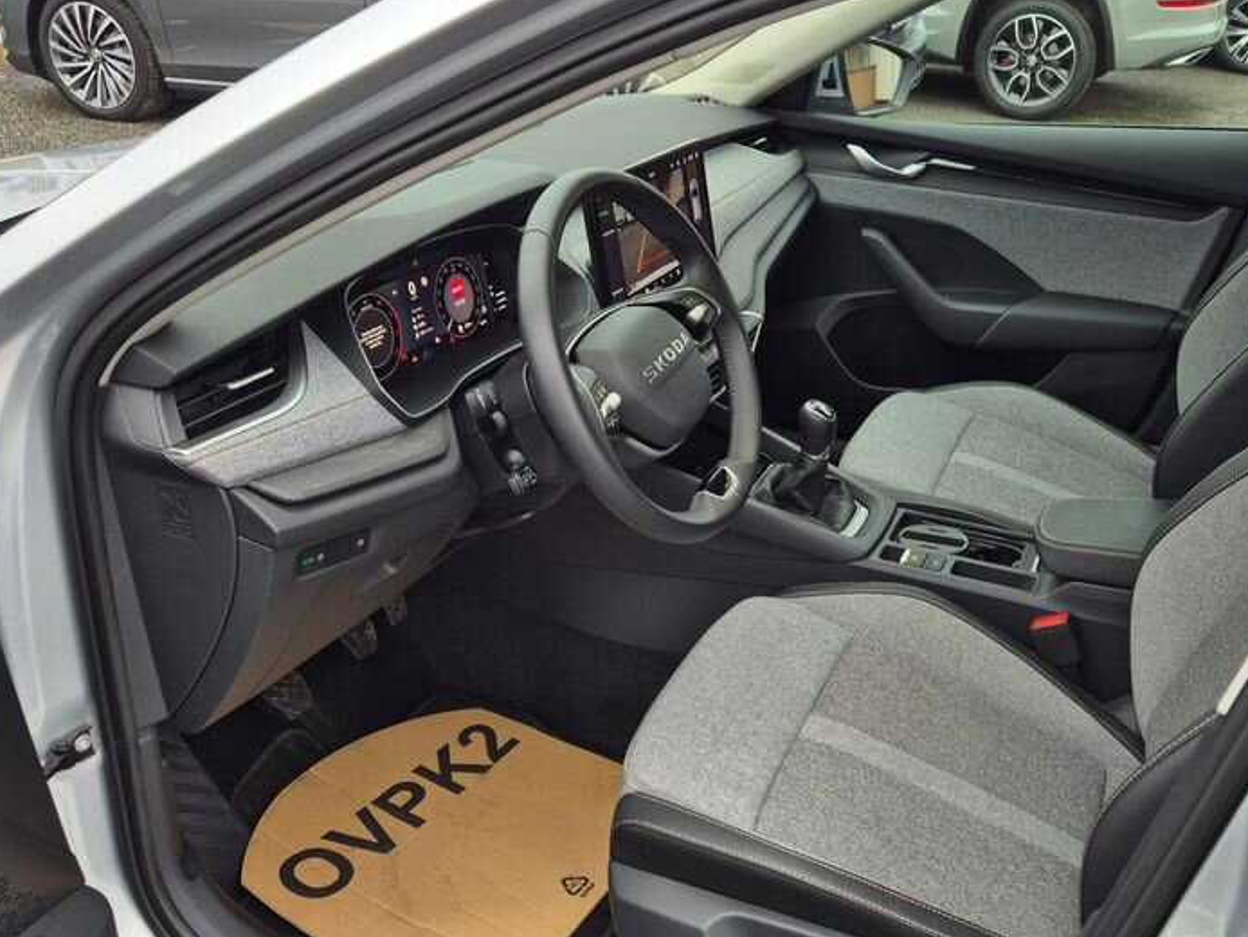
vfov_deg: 41.8
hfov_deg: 53.3
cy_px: 452
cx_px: 782
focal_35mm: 34
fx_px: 1226
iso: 32
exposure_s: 1/67
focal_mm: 5.4
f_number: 1.8
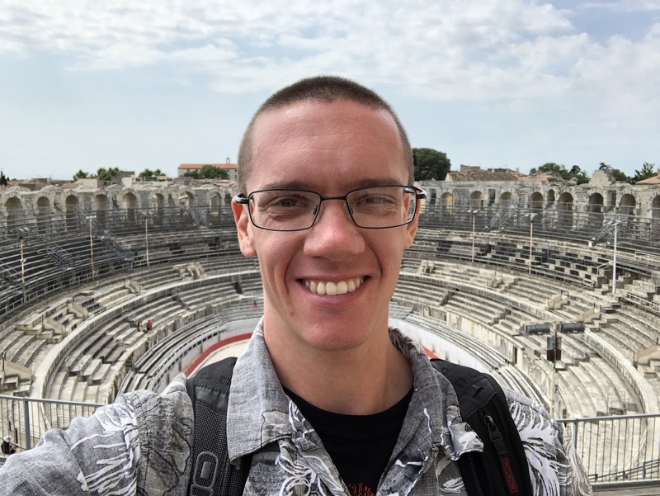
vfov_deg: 44.2
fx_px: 610
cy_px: 248
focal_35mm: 32
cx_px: 330
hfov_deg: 56.8
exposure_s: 1/515
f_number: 2.2
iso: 20
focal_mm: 2.87
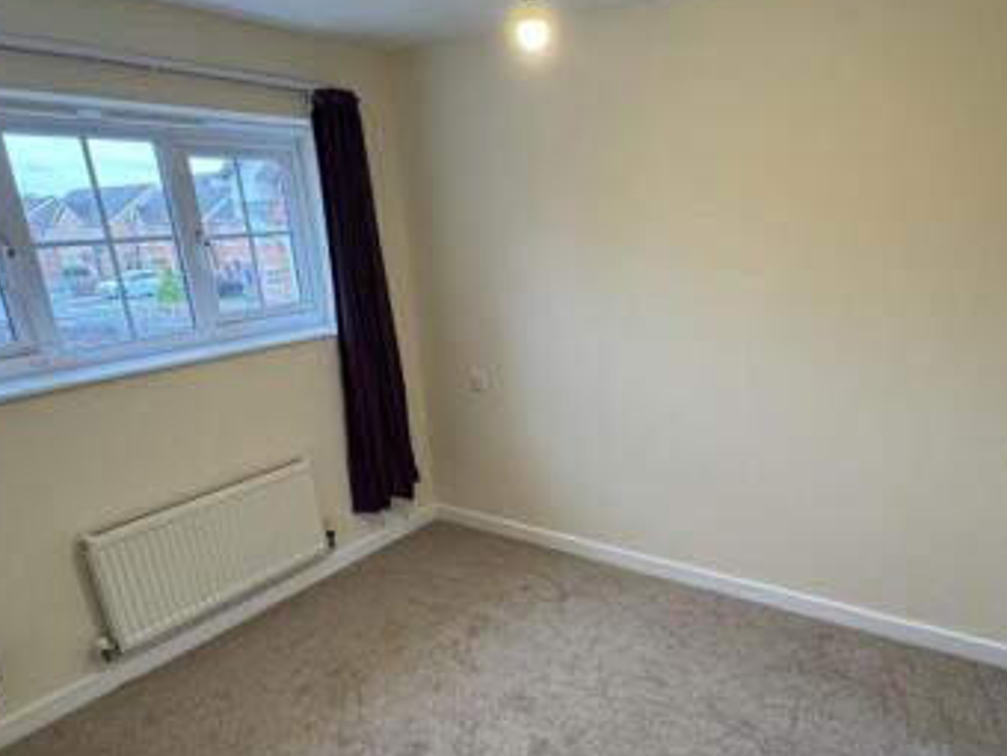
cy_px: 467
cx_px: 585
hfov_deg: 71.1
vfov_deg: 56.2
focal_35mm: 24
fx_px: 698
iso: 320
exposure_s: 1/100
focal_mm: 2.22
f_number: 2.2
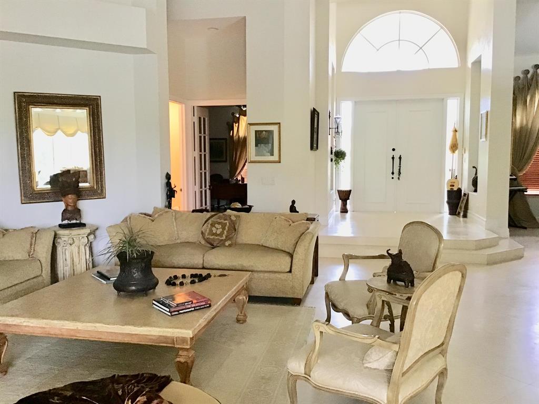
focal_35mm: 31
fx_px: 483
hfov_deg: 58.4
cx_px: 270
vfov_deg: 45.4
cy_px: 202
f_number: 2.4
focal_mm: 3.3
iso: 250
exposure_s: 1/30
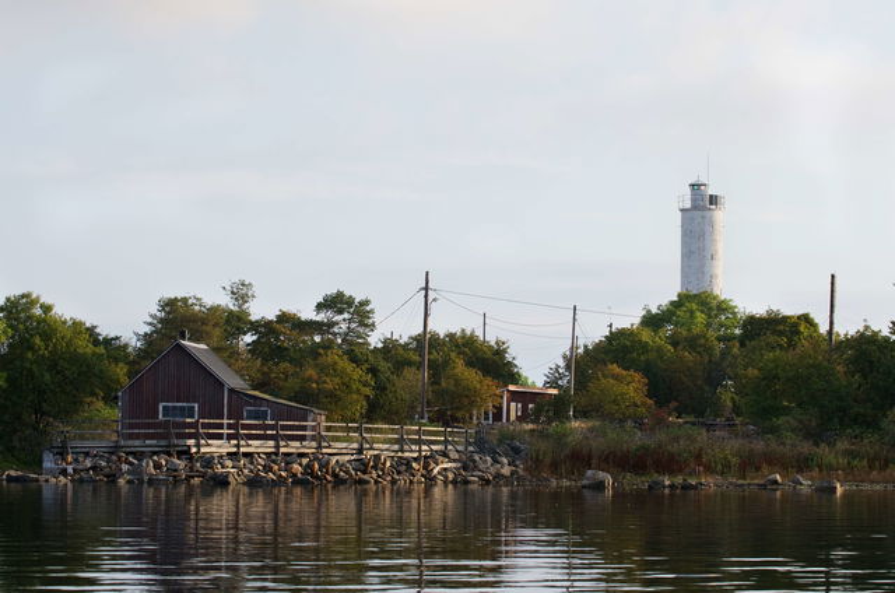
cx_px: 448
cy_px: 296
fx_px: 3052
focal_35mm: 123
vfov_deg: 11.1
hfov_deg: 16.7
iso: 200
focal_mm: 82
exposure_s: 1/320
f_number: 7.1
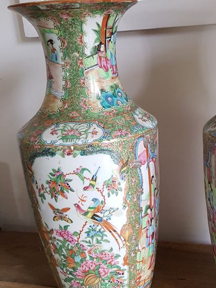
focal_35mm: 48
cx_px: 189
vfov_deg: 39.6
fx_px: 400
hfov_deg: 29.2
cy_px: 164
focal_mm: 4.2
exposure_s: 1/25
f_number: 1.7
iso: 250
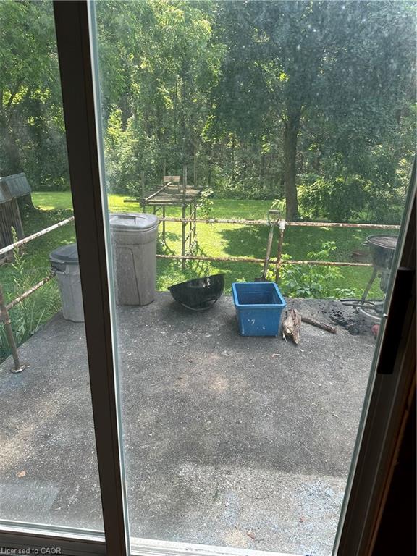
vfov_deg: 71.6
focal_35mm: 24
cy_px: 278
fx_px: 385
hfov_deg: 56.8
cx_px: 208
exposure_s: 1/307
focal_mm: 6.86
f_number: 1.78
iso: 80
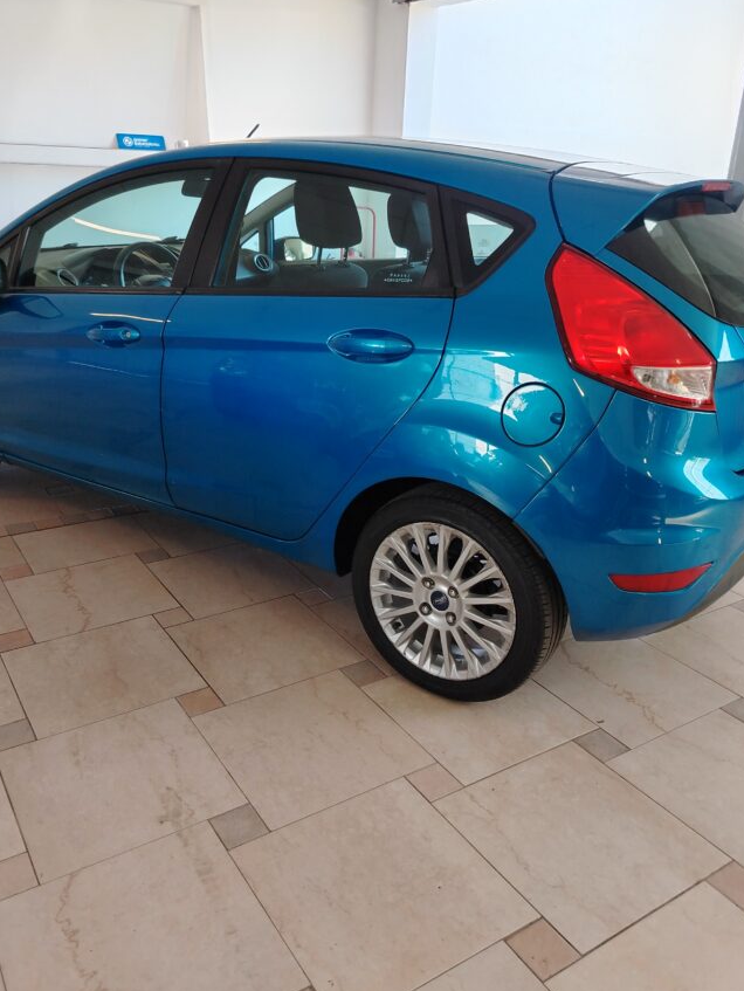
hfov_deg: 48.2
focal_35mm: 29
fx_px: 830
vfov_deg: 61.6
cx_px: 337
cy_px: 473
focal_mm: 5.25
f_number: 1.75
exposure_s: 1/50
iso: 331
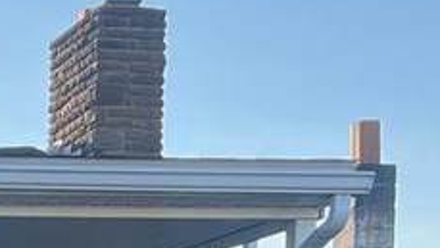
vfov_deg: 7.1
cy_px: 656
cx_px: -452
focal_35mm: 158
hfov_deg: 12.0
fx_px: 1844
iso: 50
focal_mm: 5.1
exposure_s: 1/742
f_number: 1.6
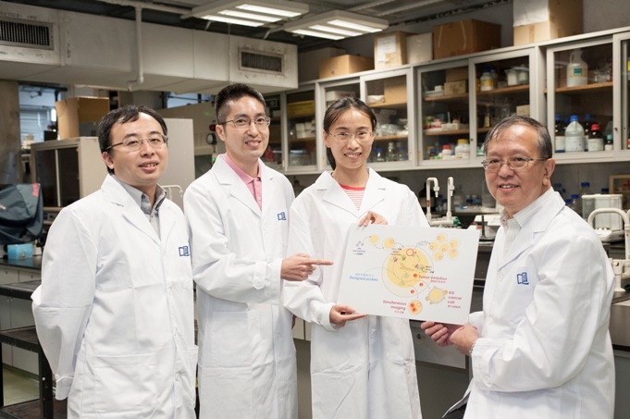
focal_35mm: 45
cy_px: 210
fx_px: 787
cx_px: 315
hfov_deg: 43.6
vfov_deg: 29.8
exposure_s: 1/60
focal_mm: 45
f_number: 4.5
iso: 1250
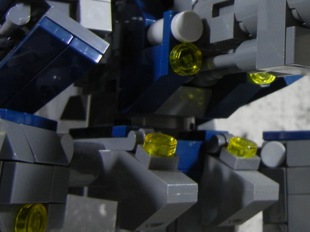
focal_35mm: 70
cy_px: 29
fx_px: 627
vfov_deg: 20.6
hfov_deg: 26.4
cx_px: 303
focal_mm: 5.4
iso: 400
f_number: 3.5
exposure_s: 1/41.4
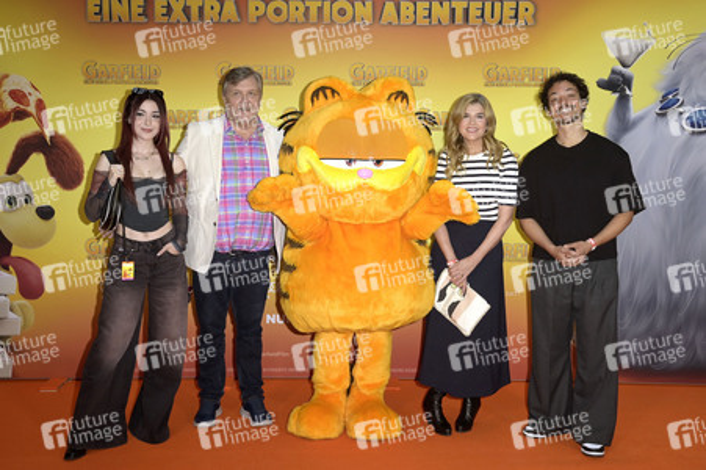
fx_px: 745
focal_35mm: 38
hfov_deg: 50.7
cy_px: 235
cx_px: 353
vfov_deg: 35.0
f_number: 5.6
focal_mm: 38
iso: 640
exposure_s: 1/250
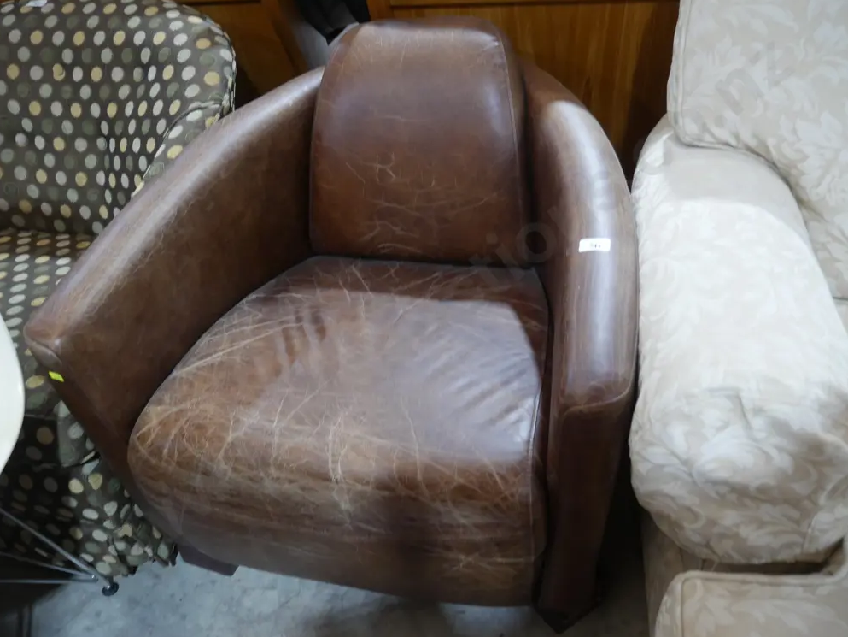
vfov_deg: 43.0
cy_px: 318
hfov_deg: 55.3
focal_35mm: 33
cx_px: 434
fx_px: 809
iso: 800
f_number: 3.6
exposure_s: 1/60
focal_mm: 16
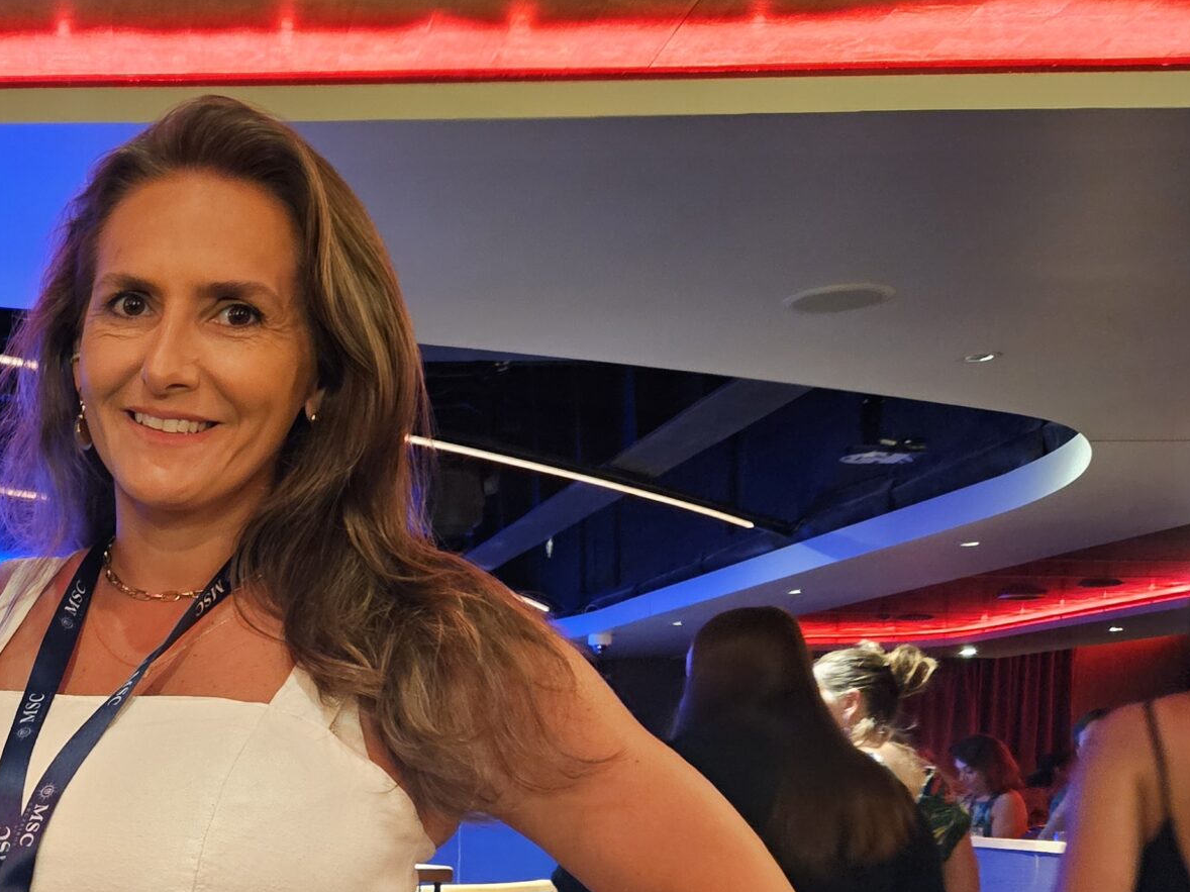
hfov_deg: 34.1
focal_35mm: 50
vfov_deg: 27.7
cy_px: 853
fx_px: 1719
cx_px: -58
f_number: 1.8
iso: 1000
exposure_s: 1/24
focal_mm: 5.4
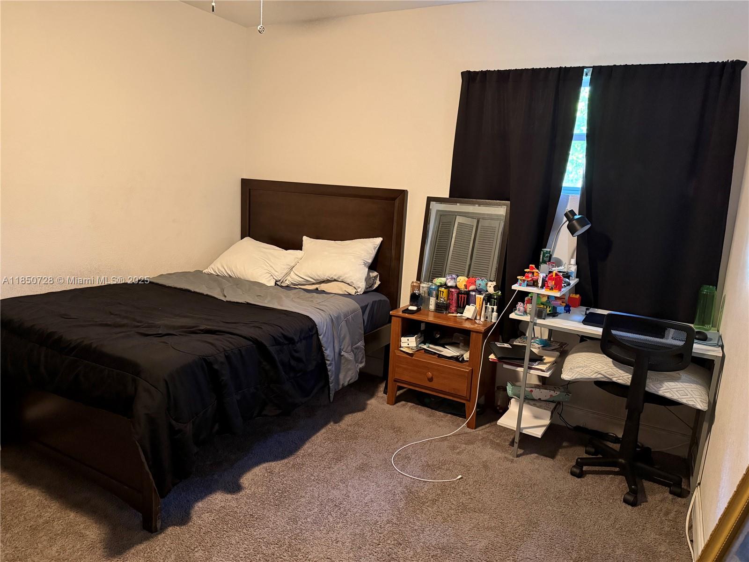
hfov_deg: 71.6
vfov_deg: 56.8
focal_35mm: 24
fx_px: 519
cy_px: 281
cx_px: 374
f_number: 1.78
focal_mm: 6.76
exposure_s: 1/40
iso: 800
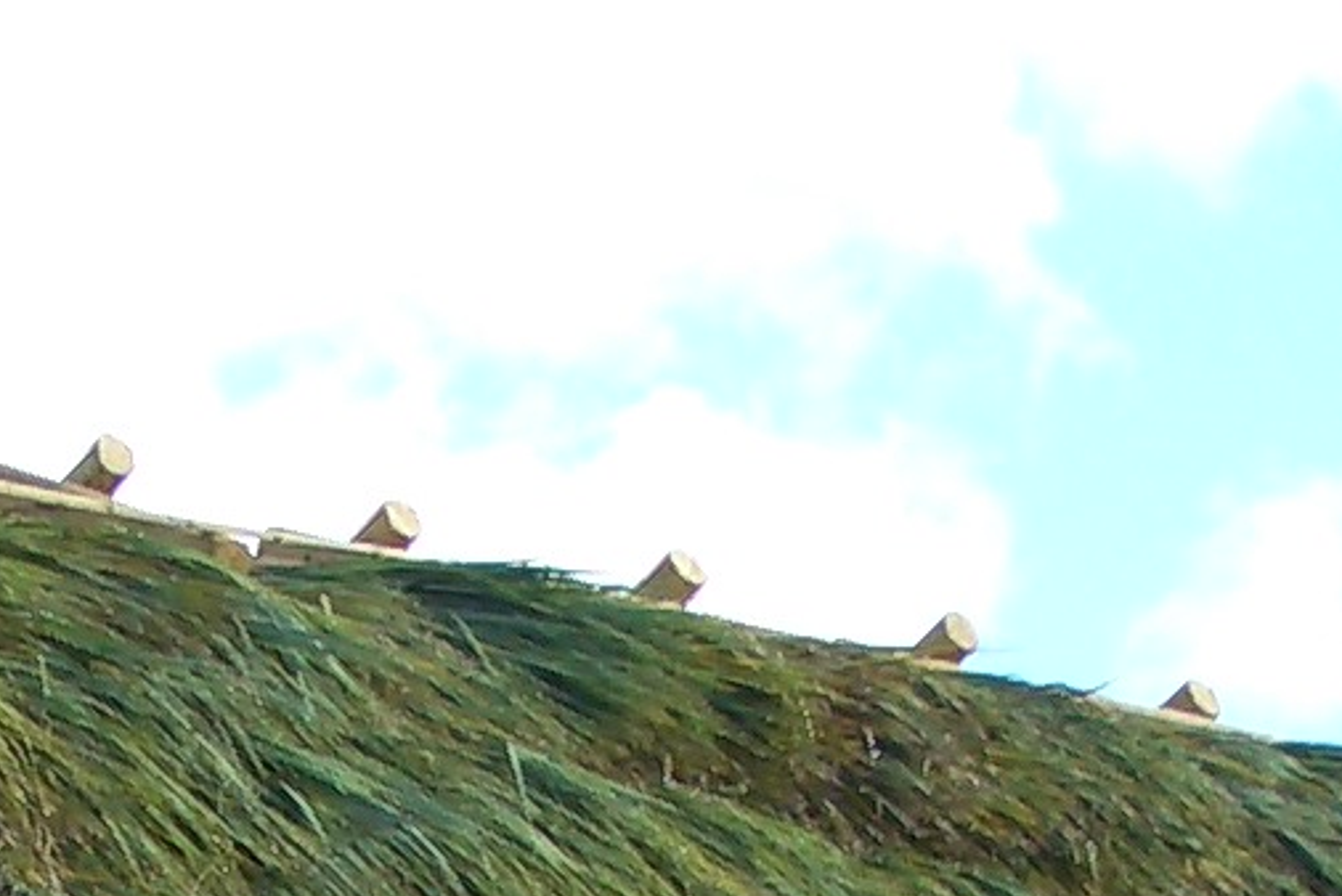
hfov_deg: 11.1
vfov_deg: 7.1
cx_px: 194
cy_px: 1991
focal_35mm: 184
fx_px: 6863
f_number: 2.6
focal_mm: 5.8
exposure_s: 1/400
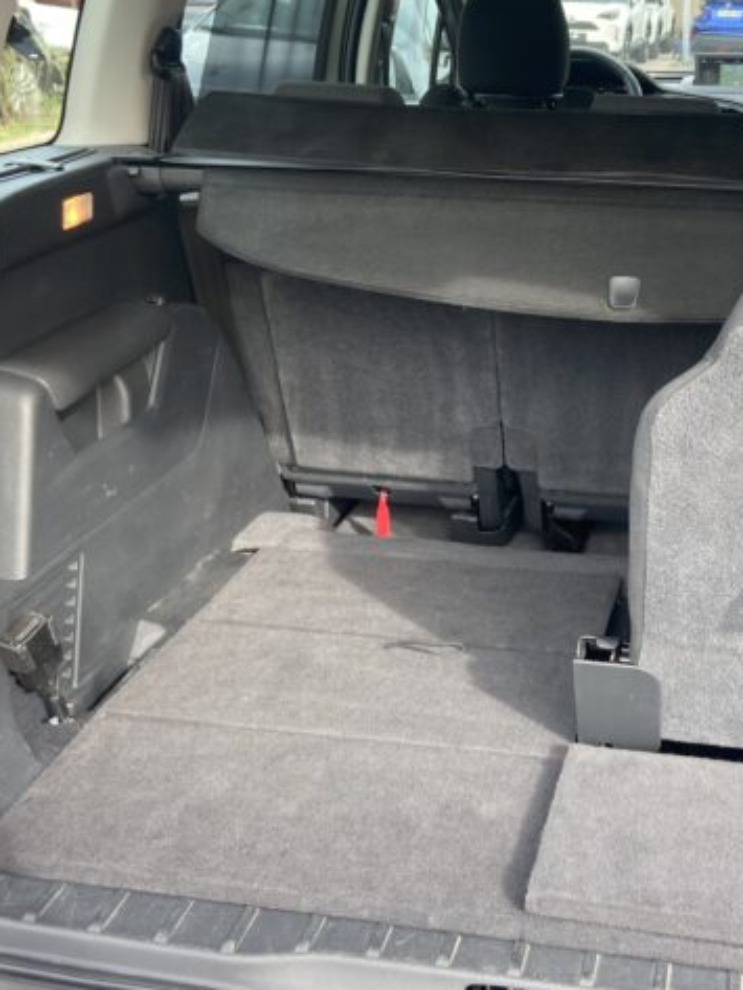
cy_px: 456
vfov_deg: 42.9
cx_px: 563
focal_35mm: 44
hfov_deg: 32.2
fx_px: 1259
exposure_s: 1/122
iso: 32
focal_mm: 4.25
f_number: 1.8
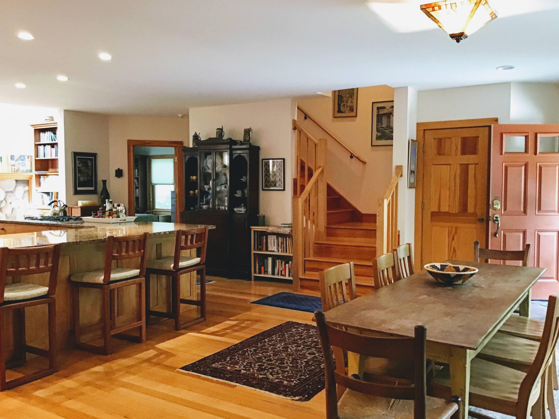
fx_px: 501
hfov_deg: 58.4
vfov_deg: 45.4
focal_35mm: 31
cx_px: 280
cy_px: 210
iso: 250
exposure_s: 1/30
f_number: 2.4
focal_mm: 3.3
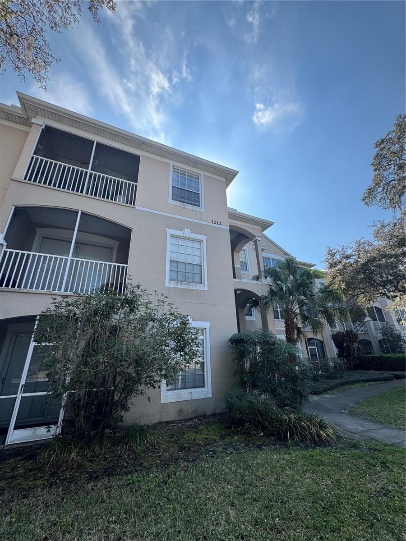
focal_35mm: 14
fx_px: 219
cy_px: 270
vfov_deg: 102.1
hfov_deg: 85.7
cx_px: 203
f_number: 2.2
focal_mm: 2.22
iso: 40
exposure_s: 1/749
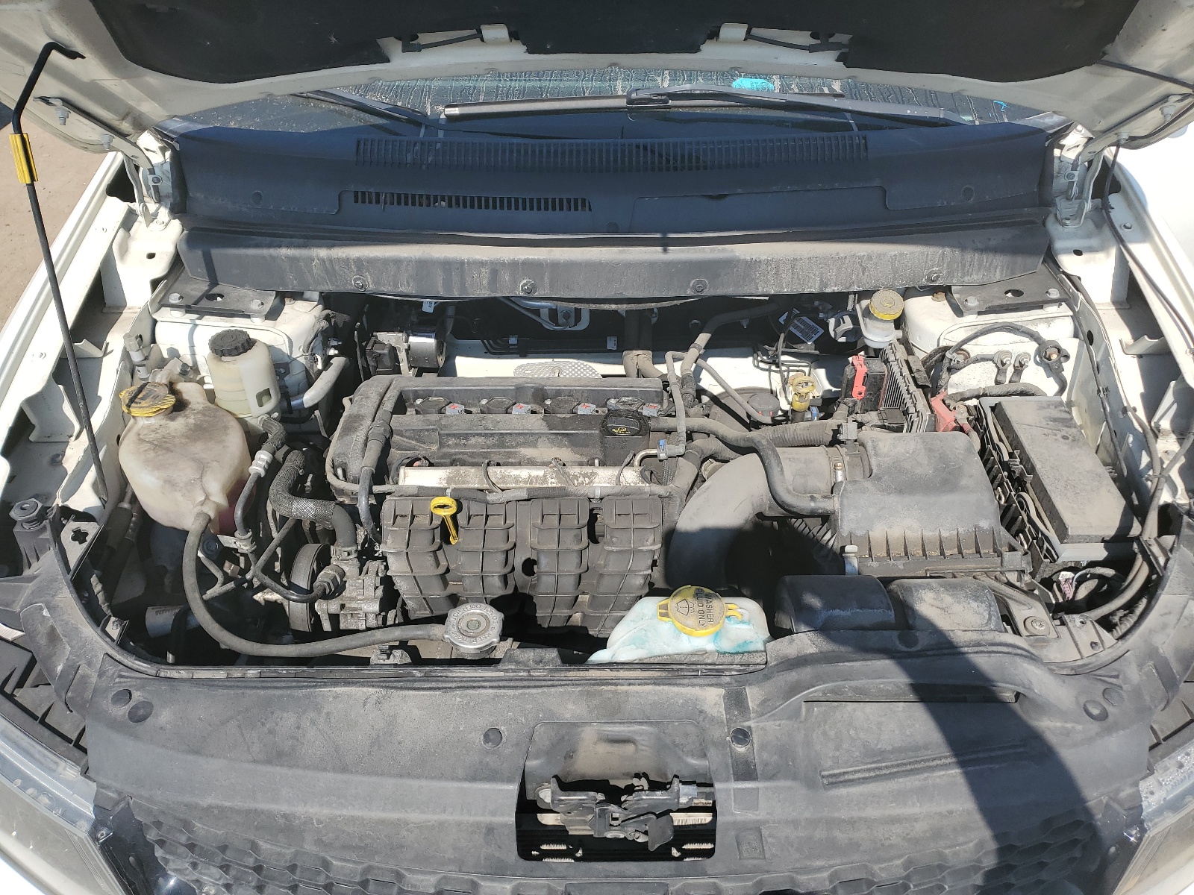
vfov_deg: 53.1
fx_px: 897
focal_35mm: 26
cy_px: 448
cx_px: 597
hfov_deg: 67.3
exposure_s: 1/2500
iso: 50
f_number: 1.5
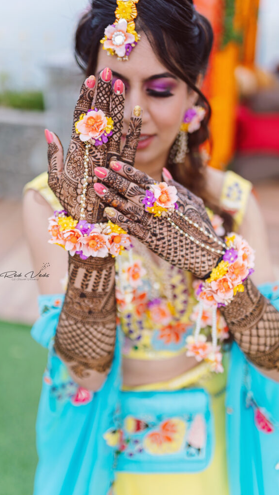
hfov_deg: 32.0
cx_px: 154
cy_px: 248
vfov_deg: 54.0
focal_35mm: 37
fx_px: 487
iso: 100
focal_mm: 35
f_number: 1.4
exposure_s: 1/2000
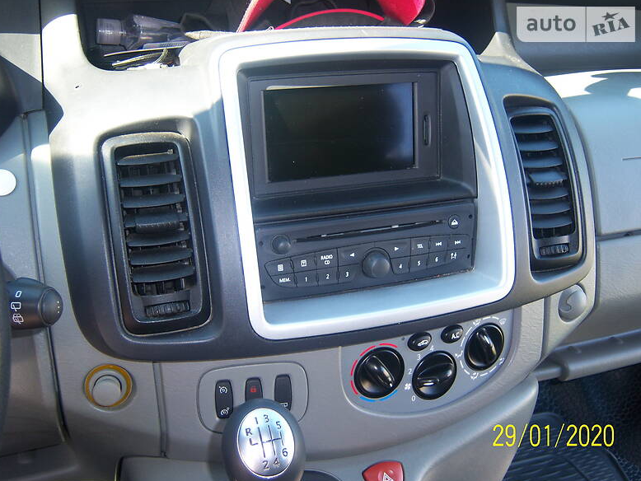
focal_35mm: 37
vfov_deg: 38.7
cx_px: 318
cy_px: 244
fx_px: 685
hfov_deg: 50.1
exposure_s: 1/60
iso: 80
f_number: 2.8
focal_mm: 7.5
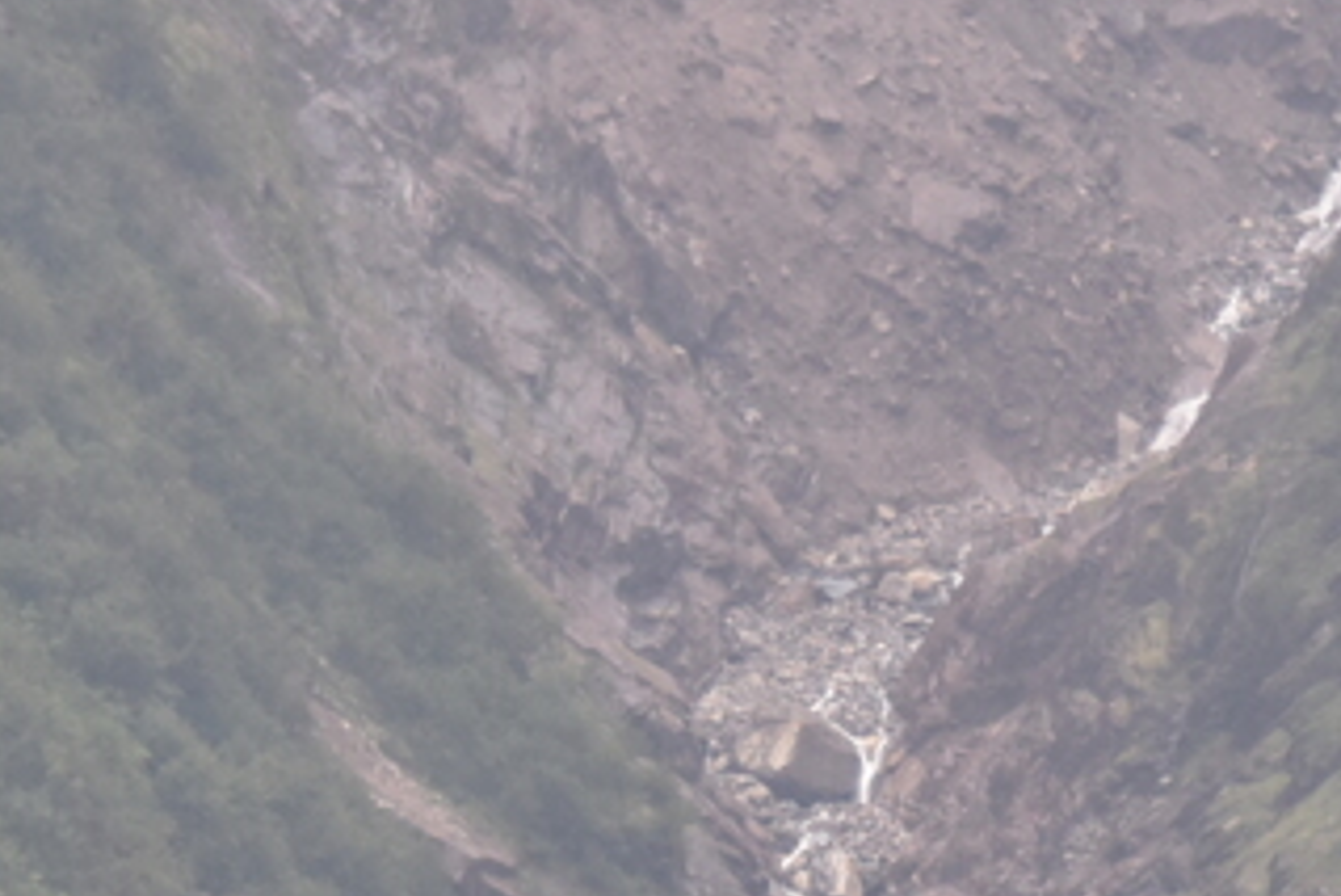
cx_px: 937
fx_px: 20198
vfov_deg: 2.5
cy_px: 820
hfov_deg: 3.8
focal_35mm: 542
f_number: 5.6
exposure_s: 1/320
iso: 1100
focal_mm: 135
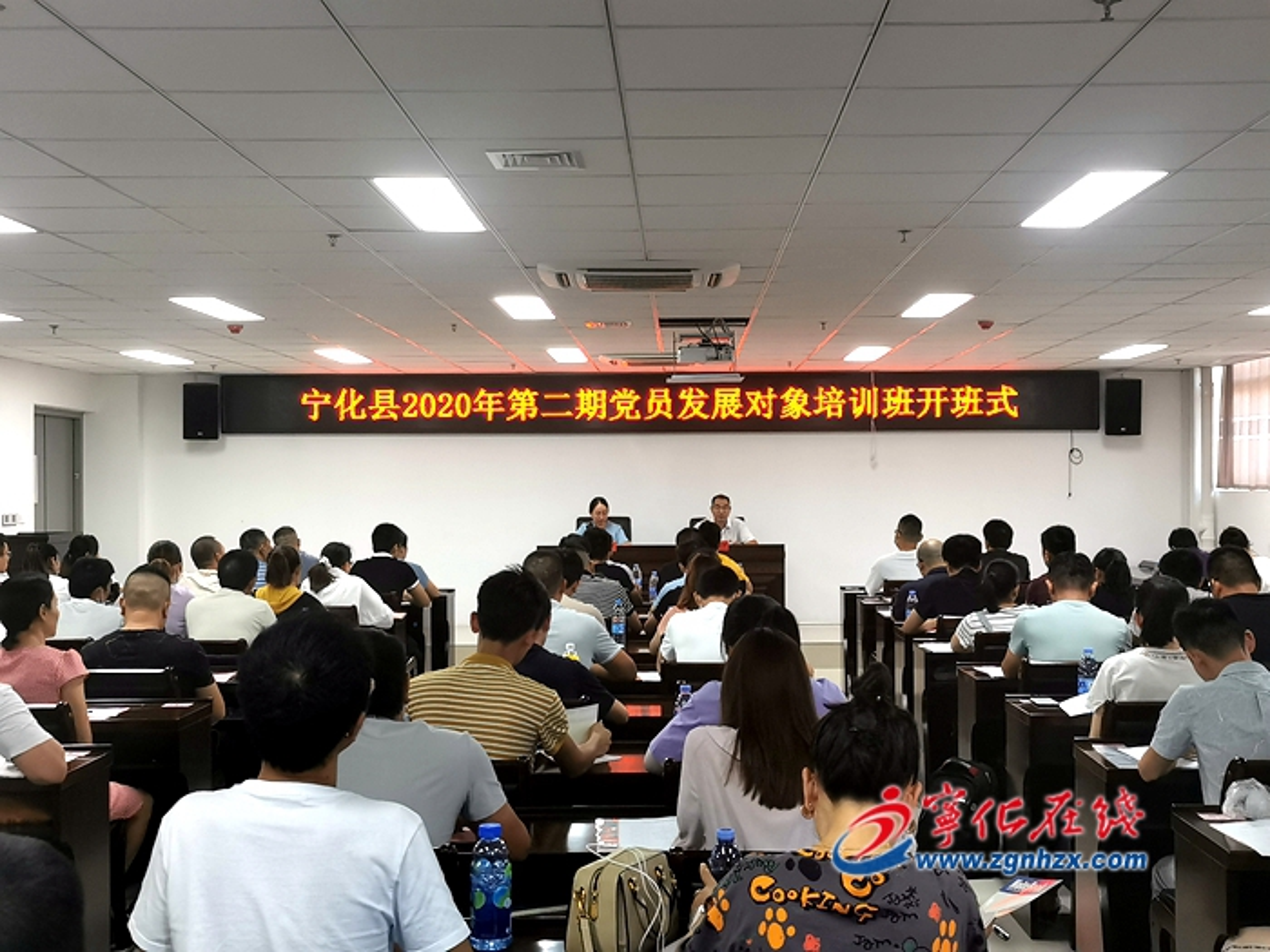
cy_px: 476
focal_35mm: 45
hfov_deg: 42.1
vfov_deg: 32.2
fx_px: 1651
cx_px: 635
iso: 160
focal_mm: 5.58
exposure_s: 1/100
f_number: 1.8
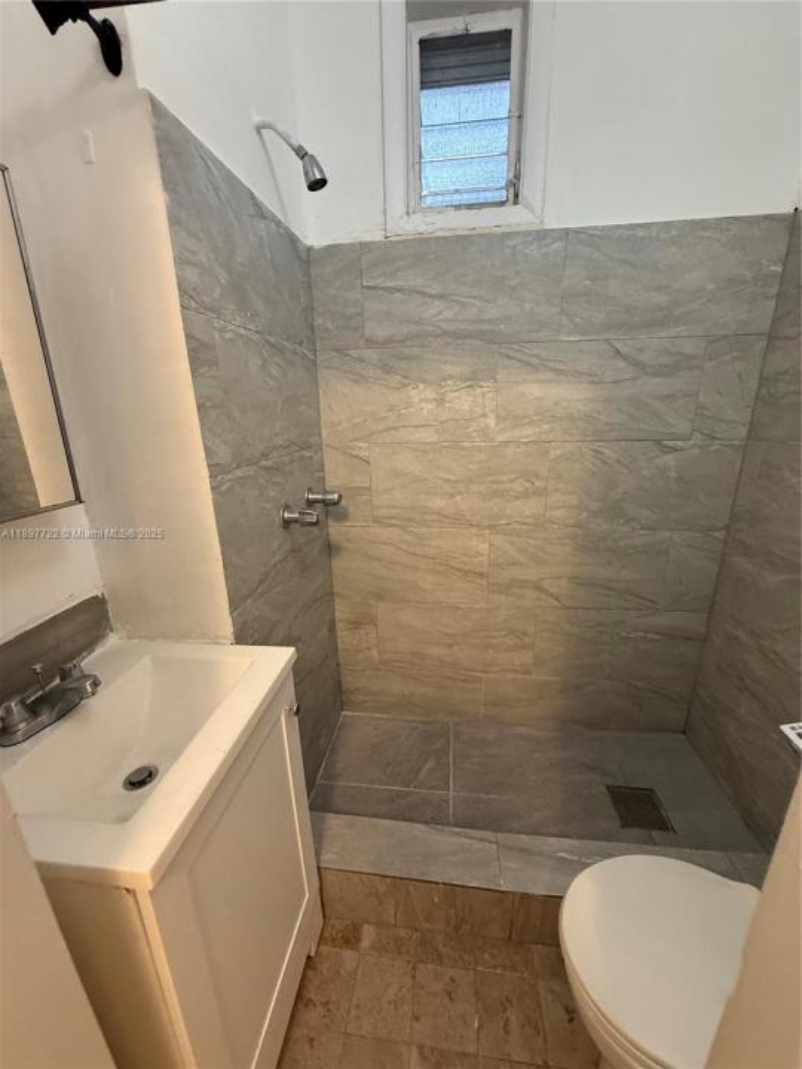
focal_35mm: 14
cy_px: 534
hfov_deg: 85.7
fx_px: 432
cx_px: 401
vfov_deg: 102.1
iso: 400
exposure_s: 1/60
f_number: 2.2
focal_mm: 2.22
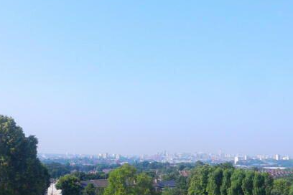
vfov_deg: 27.5
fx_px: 399
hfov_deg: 40.2
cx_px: 171
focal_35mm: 49
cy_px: 104
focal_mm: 5.9
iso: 160
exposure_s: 1/800
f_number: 3.8
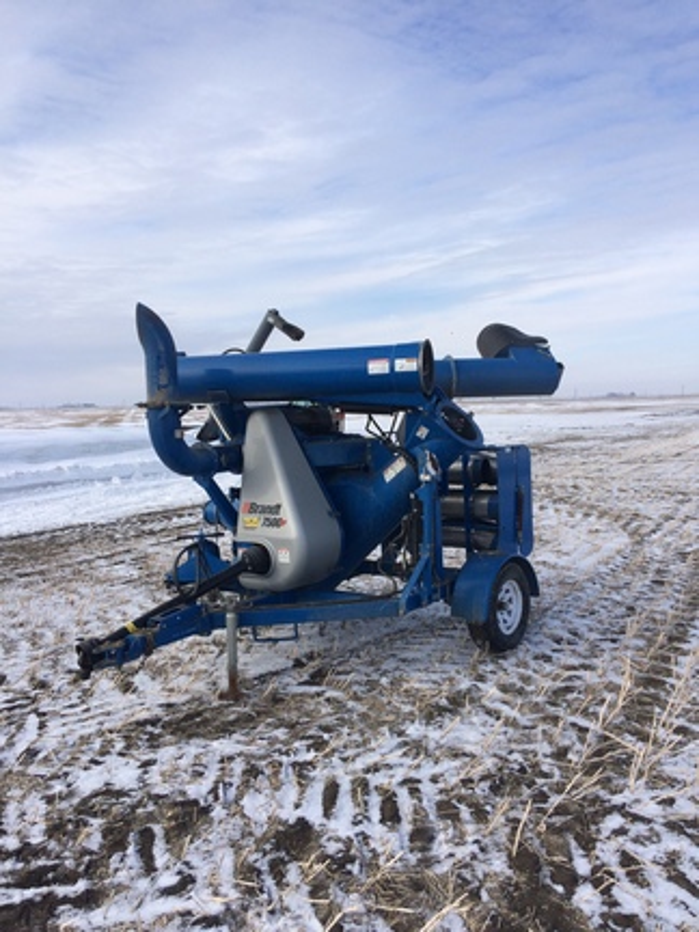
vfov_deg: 61.7
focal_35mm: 29
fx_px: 781
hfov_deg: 48.2
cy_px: 466
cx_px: 350
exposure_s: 1/1953
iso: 32
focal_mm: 4.15
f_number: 2.2
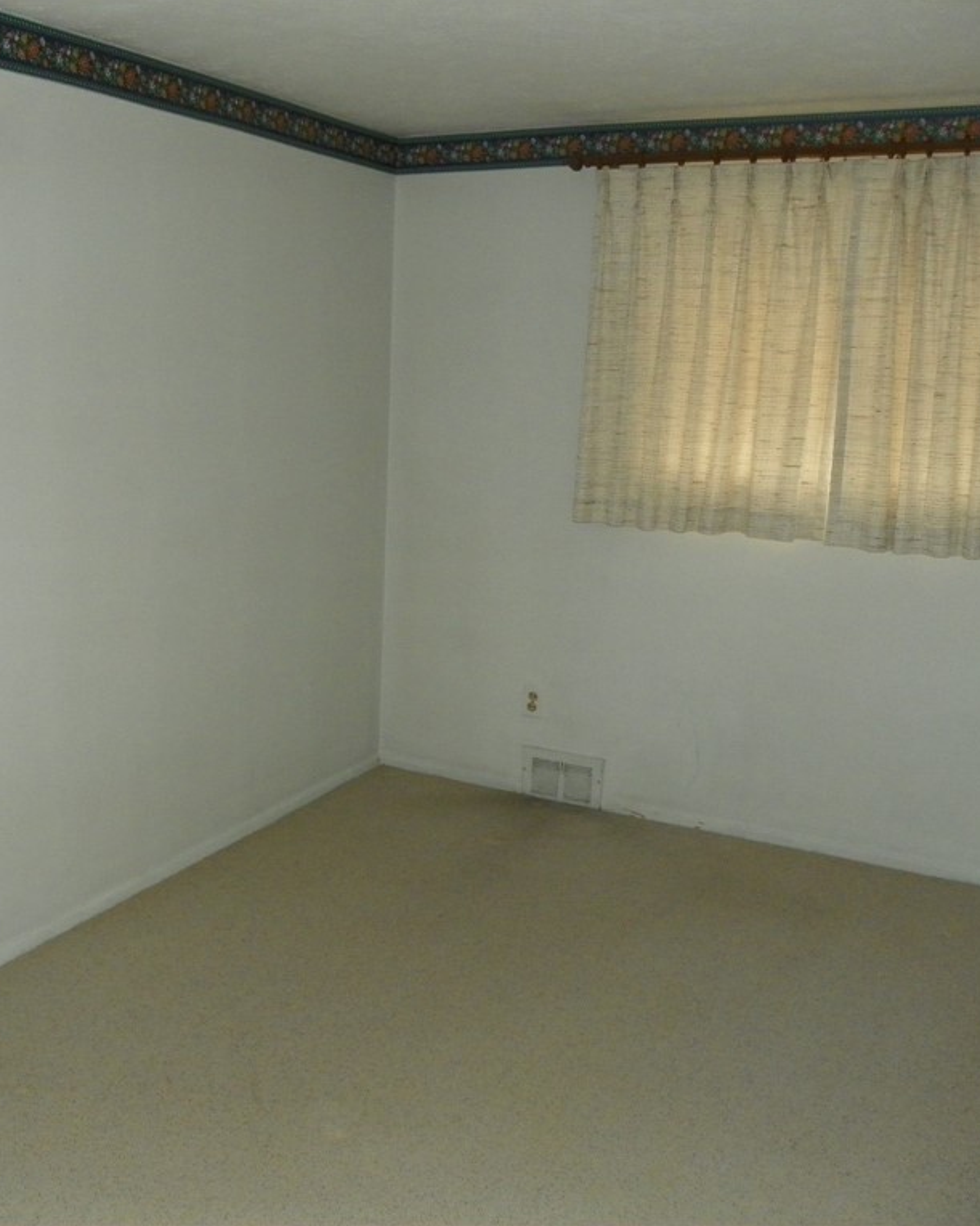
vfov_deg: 52.8
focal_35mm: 34
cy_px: 611
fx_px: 1233
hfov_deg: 42.8
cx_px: 334
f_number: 2.8
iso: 200
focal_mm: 4.6
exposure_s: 1/30
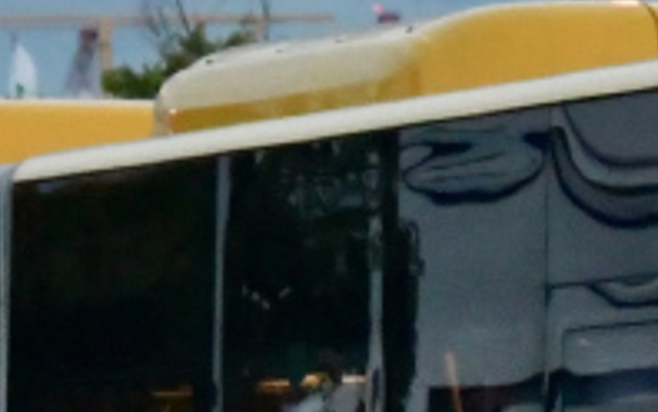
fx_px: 12578
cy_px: 287
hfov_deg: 3.0
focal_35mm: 701
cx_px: 970
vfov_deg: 1.9
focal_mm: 70
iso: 5000
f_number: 5
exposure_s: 1/500
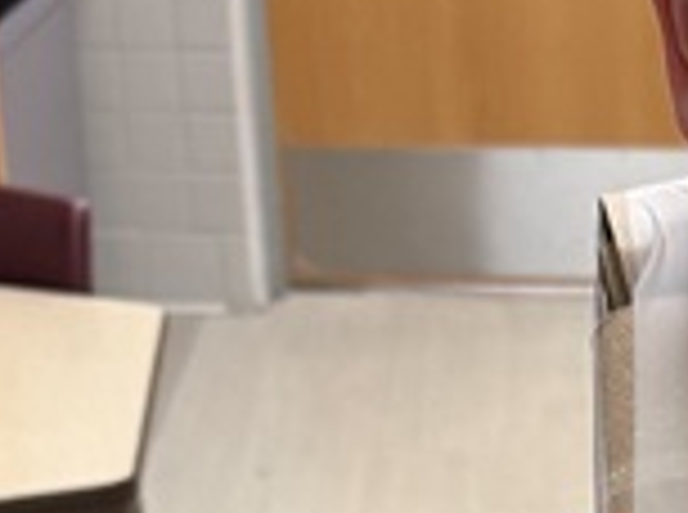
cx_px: 1066
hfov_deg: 11.7
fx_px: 3192
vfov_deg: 8.2
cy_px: 1336
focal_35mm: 161
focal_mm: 6.76
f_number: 1.78
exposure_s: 1/60
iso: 160
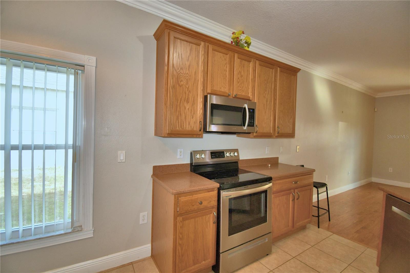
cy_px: 136
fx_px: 171
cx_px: 205
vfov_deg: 77.3
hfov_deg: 100.4
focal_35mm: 15
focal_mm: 10
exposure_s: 1/50
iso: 200
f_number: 4.5
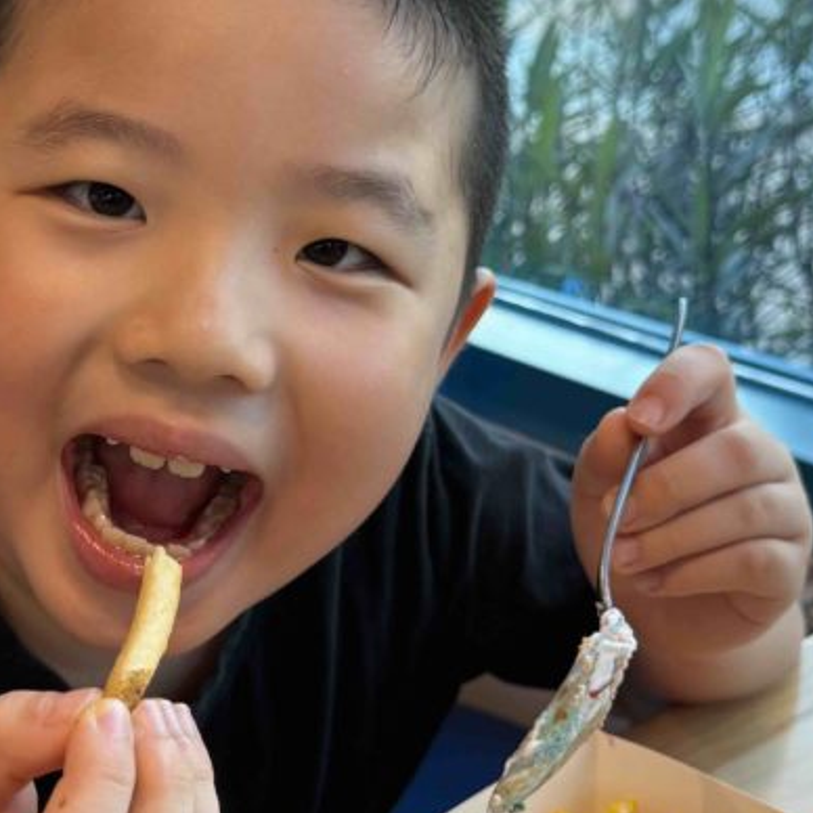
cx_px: 214
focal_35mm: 56
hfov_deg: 30.1
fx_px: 1488
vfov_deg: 30.6
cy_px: 432
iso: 100
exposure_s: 1/100
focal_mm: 6.76
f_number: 1.78
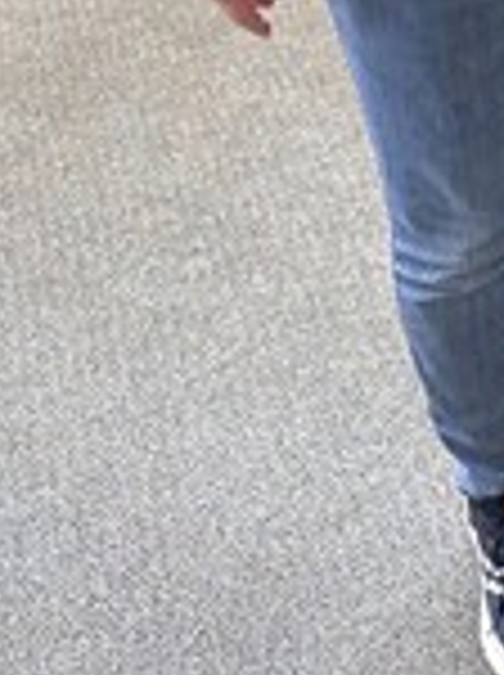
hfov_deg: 17.4
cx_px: 675
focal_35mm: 79
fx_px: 1538
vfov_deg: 20.3
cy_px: -407
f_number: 1.78
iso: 200
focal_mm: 6.86
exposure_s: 1/120
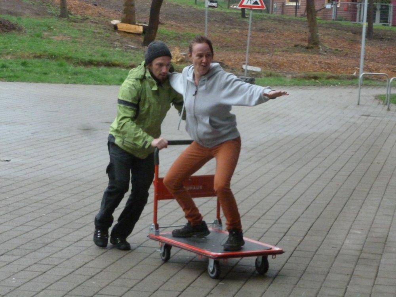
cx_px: 198
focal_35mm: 96
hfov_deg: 20.4
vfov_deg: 15.4
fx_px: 1098
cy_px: 148
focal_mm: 17.3
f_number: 5
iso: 800
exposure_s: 1/320
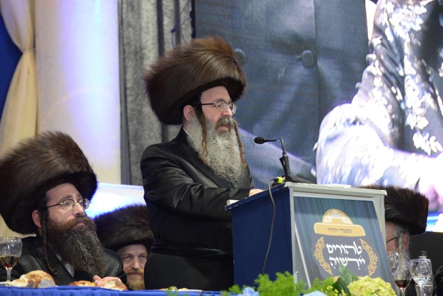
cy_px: 148
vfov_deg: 8.9
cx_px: 222
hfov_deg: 13.2
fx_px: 1908
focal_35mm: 155
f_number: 5
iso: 2000
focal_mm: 155
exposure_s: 1/100
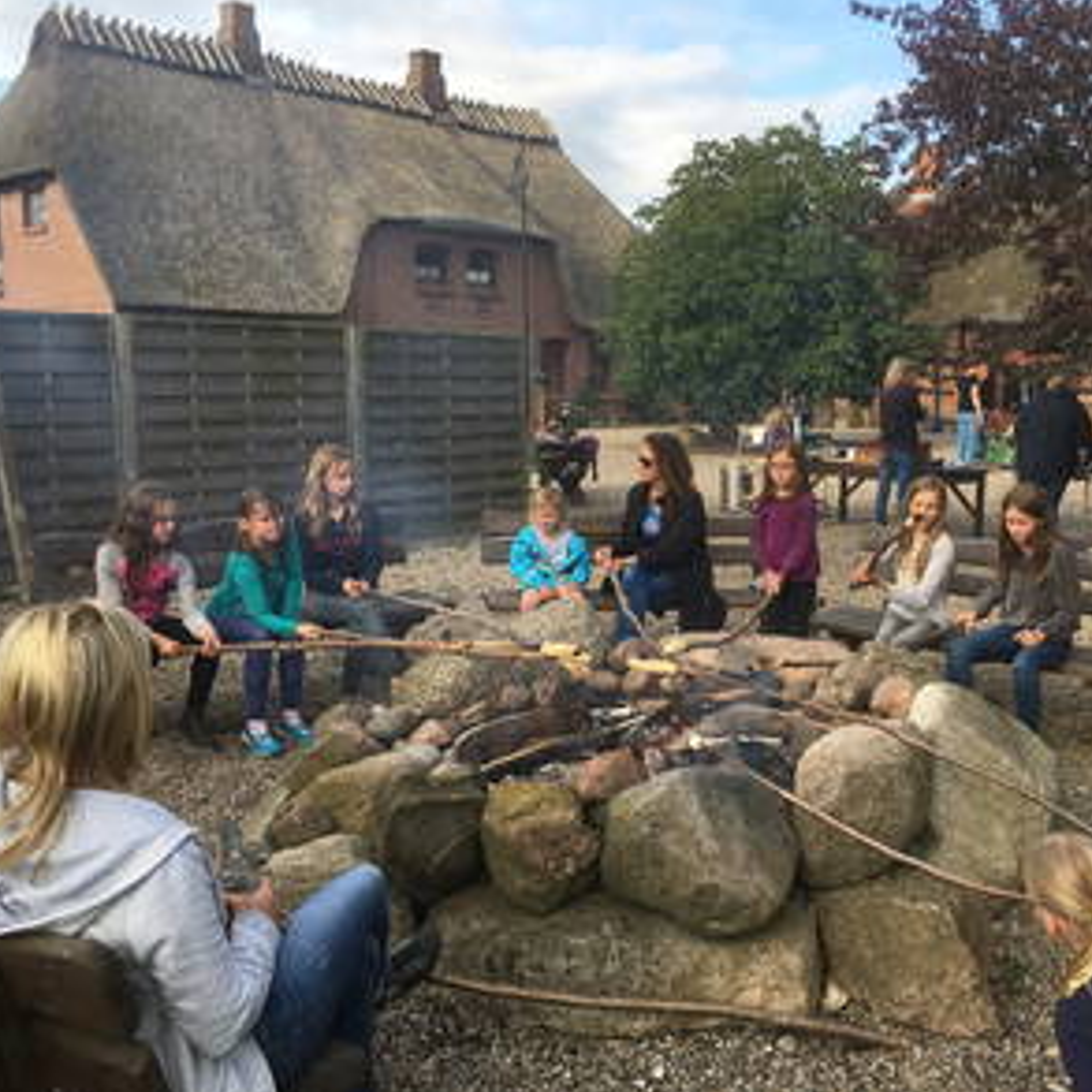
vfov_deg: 47.2
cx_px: 660
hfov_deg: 46.9
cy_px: 544
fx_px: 1249
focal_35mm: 35
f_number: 2.2
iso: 25
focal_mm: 4.15
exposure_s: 1/403
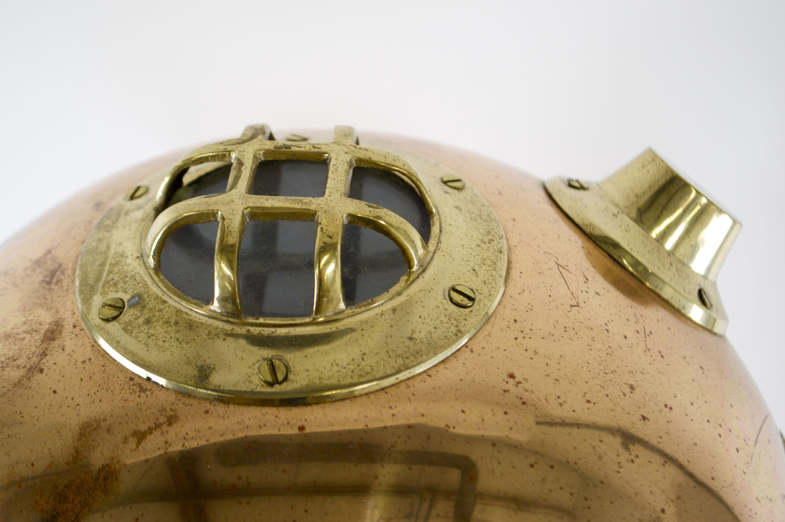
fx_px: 1471
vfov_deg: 20.1
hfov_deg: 29.9
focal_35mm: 68
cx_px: 392
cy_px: 261
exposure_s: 1/50
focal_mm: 45
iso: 400
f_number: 5.3
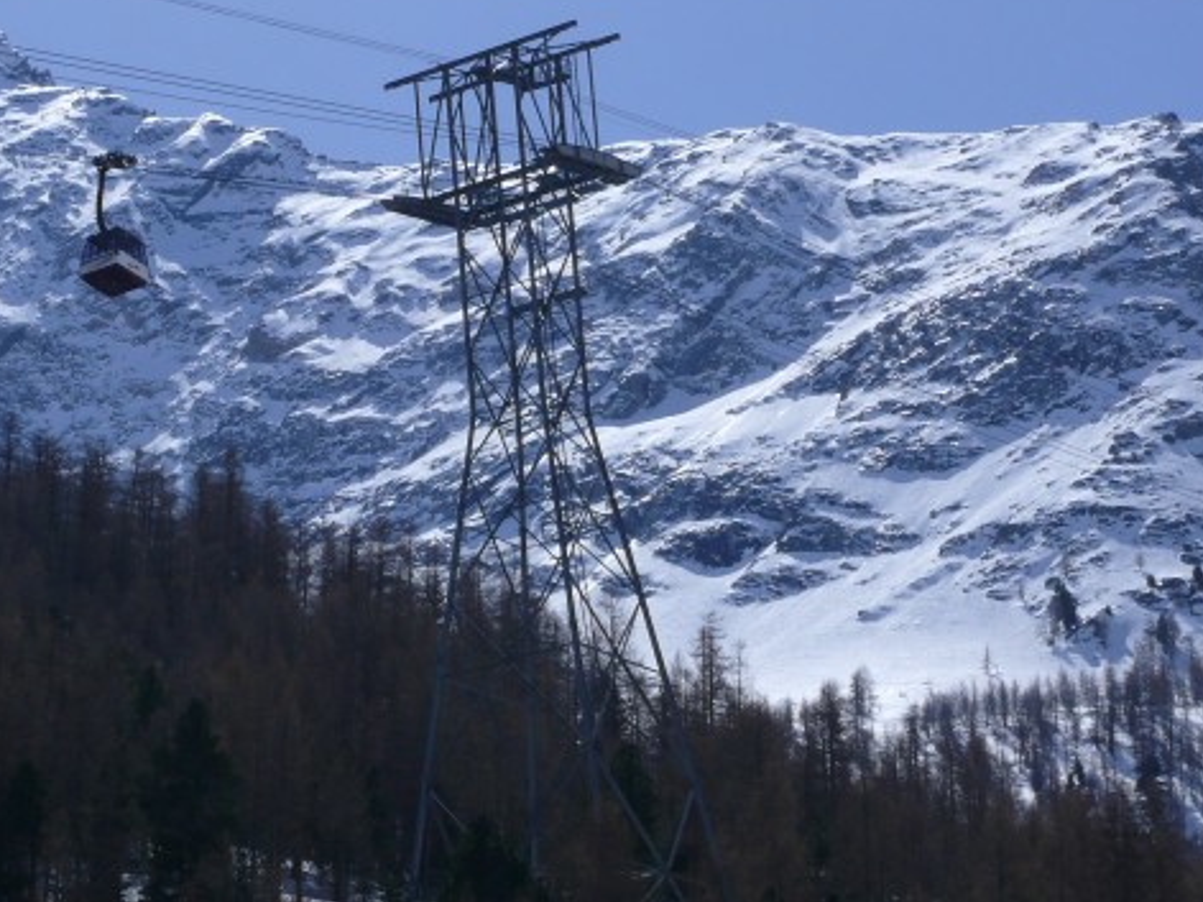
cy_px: 279
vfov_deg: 10.9
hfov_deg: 14.5
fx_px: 4725
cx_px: 396
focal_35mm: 136
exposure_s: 1/800
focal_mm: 17
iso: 100
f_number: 8
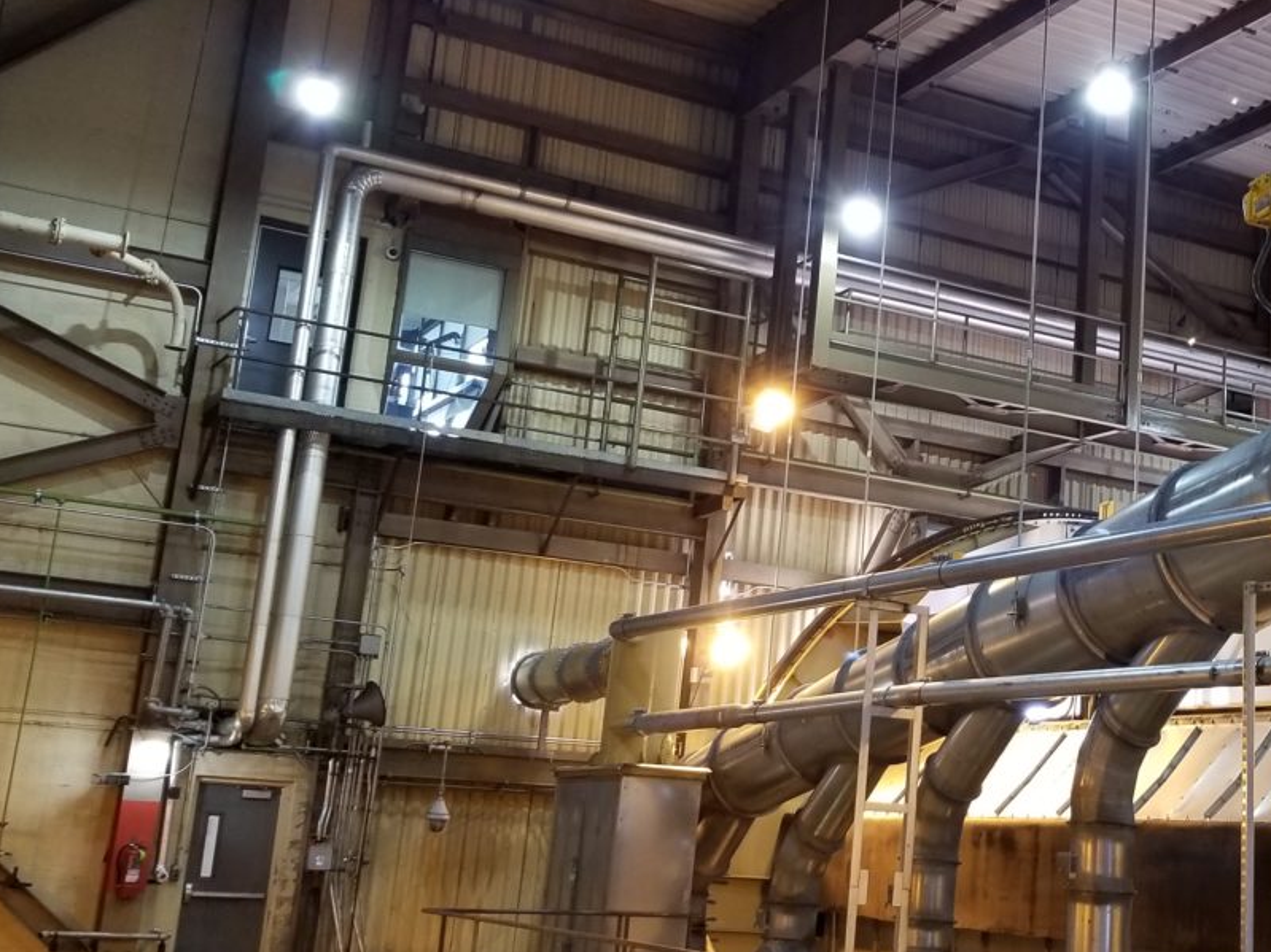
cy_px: 381
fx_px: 1836
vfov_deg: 29.0
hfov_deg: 36.8
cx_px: 1031
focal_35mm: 50
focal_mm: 4.25
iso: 125
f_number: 1.7
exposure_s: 1/24
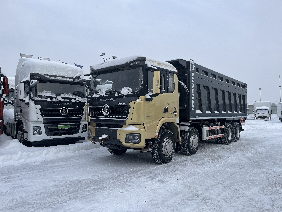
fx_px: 212
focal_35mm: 26
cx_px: 141
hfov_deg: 67.3
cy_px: 106
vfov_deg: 53.1
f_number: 1.6
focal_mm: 5.1
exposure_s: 1/1992
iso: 50
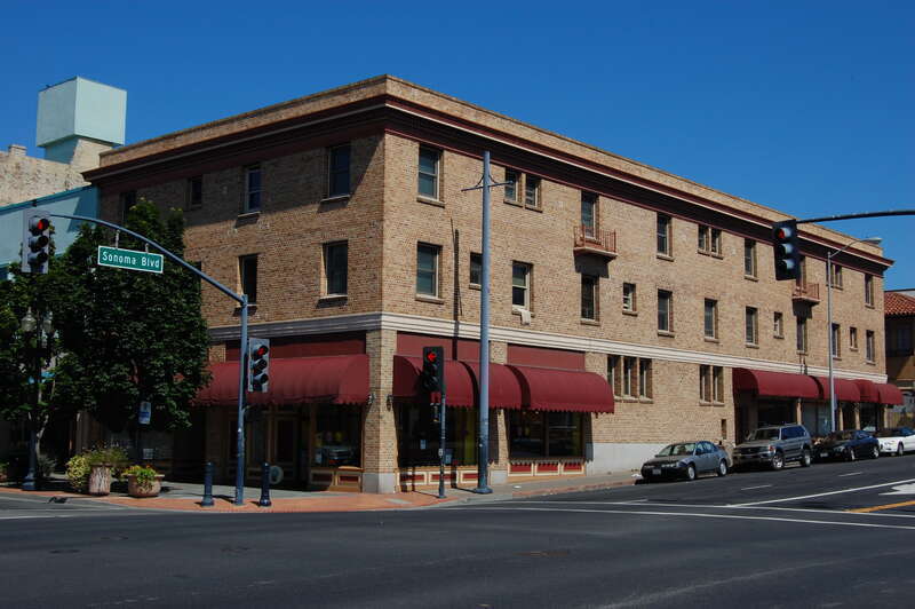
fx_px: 1143
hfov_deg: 43.6
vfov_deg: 29.8
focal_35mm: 45
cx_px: 458
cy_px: 304
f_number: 16
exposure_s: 1/160
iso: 200
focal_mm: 30
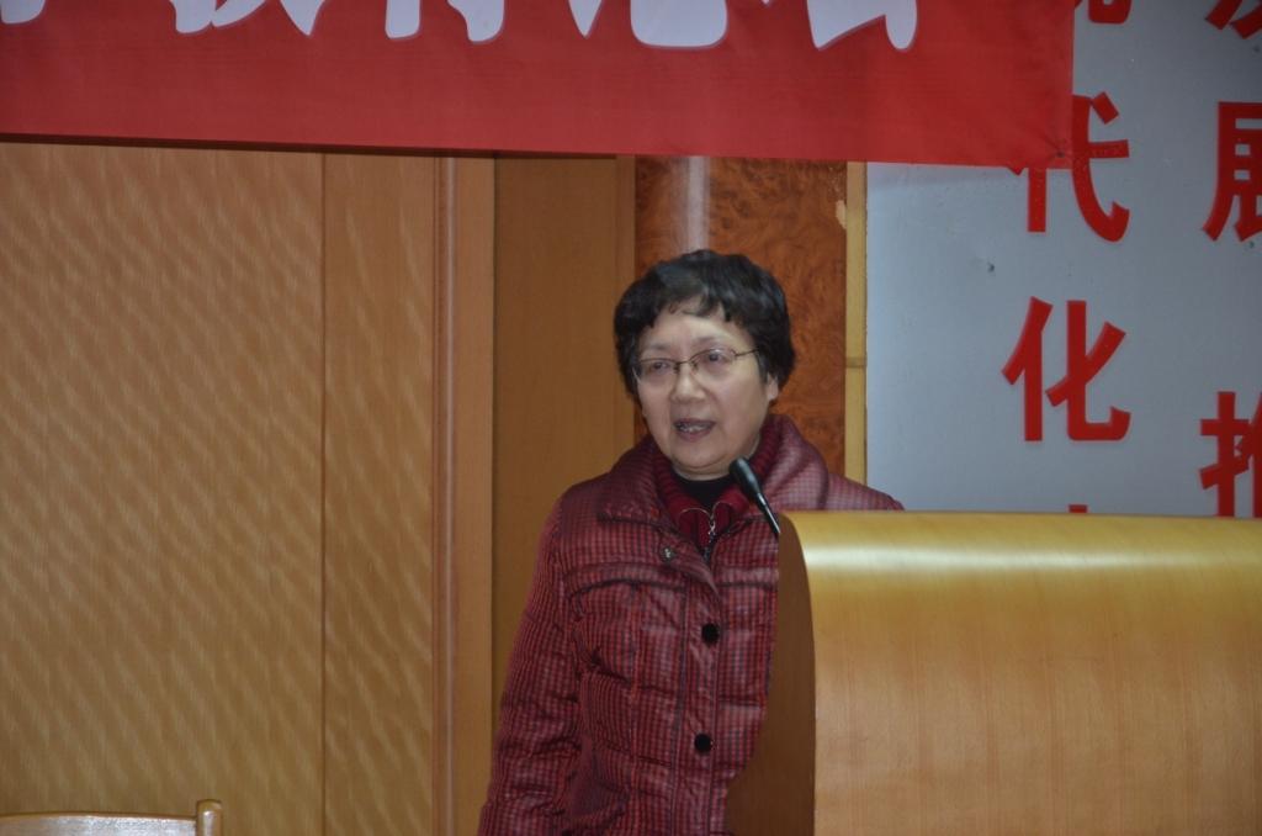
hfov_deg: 18.2
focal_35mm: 112
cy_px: 418
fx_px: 3935
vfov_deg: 12.1
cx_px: 631
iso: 800
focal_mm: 75
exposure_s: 1/60
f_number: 5.3
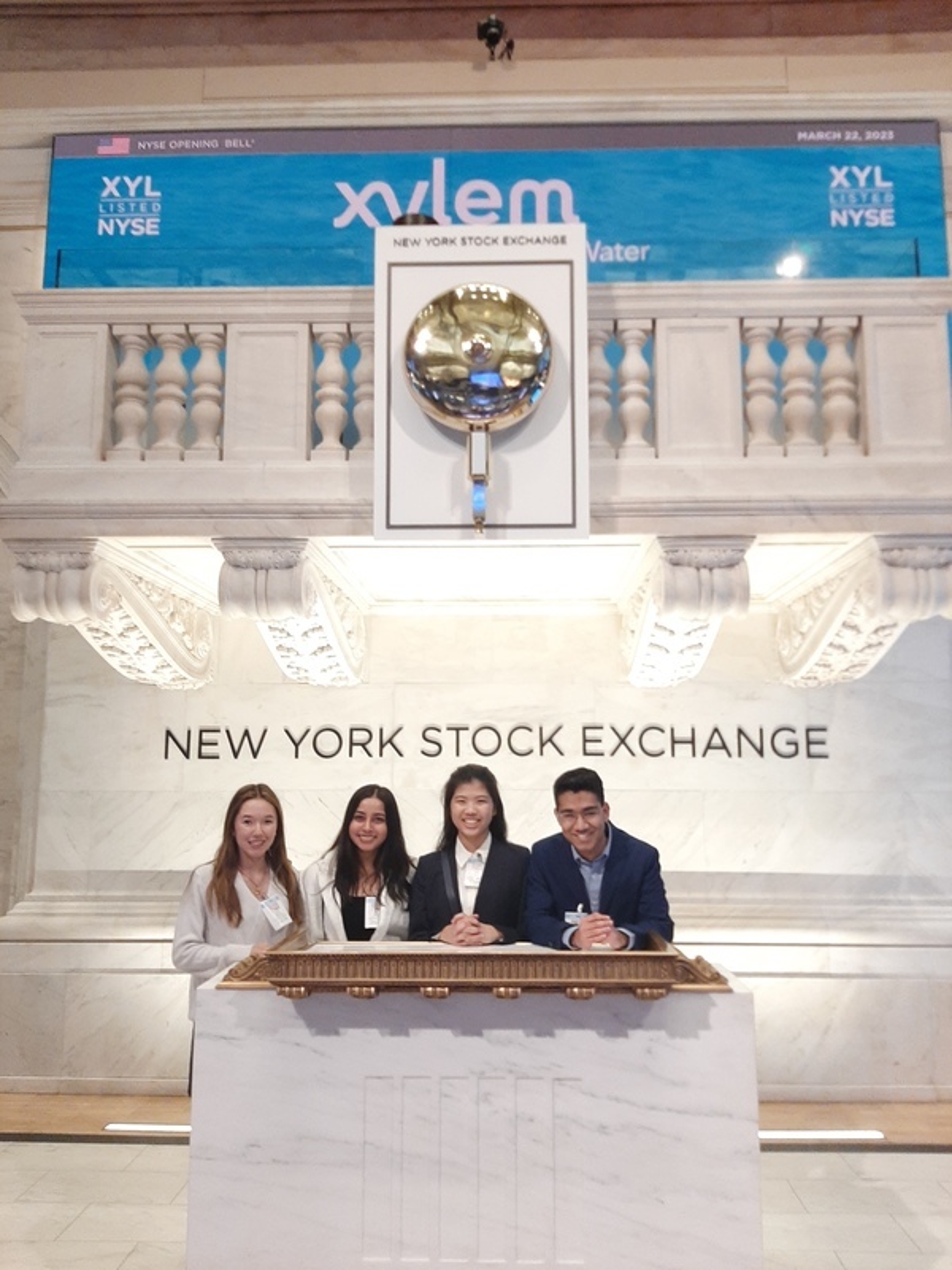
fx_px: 953
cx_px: 476
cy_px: 635
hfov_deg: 53.1
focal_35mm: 26
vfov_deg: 67.3
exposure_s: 1/60
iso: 200
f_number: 1.7
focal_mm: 3.93
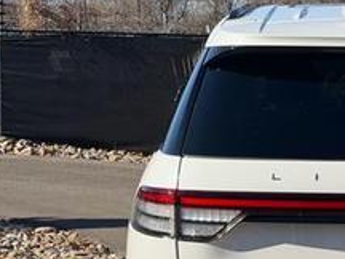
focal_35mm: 112
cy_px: 211
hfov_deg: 17.1
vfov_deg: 13.2
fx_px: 1116
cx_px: 367
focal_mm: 6.76
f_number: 1.78
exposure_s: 1/4587
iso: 64
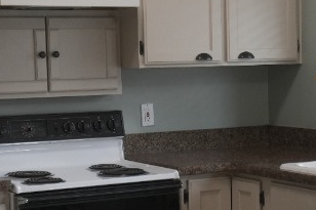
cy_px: 155
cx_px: 205
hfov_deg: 18.1
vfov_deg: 12.1
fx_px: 991
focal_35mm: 113
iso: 2500
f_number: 4
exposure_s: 1/160
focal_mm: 34
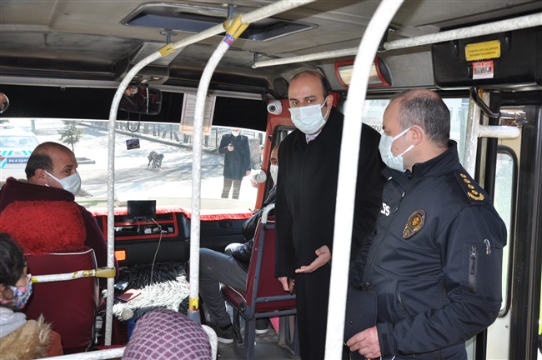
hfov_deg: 53.2
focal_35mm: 36
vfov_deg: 36.8
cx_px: 271
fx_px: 541
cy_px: 180
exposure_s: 1/200
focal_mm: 24
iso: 200
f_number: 5
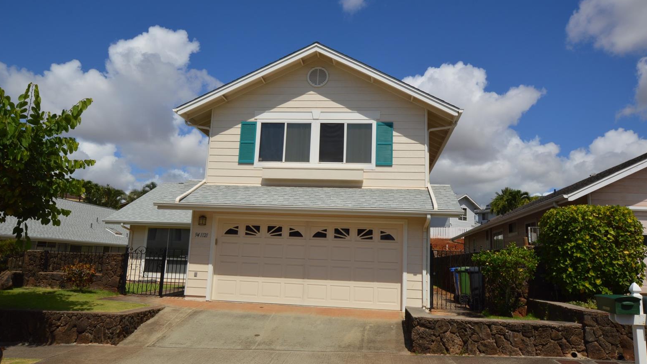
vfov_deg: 44.4
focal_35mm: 26
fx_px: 446
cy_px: 179
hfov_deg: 71.9
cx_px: 324
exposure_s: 1/200
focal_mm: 16
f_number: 11
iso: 100
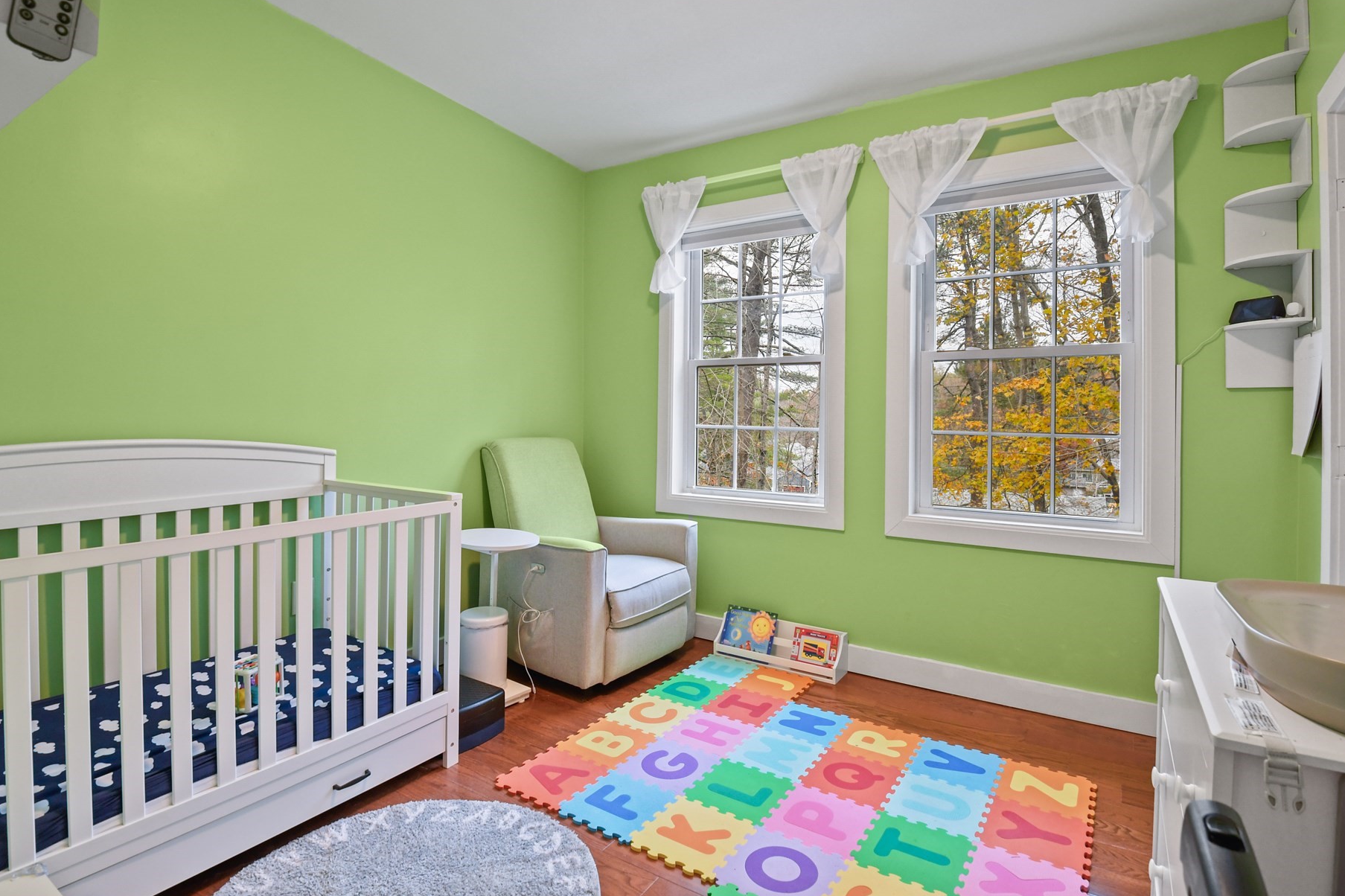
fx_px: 635
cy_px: 404
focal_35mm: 17
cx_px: 689
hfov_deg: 93.3
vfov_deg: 70.2
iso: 1000
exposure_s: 1/10
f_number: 8
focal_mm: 10
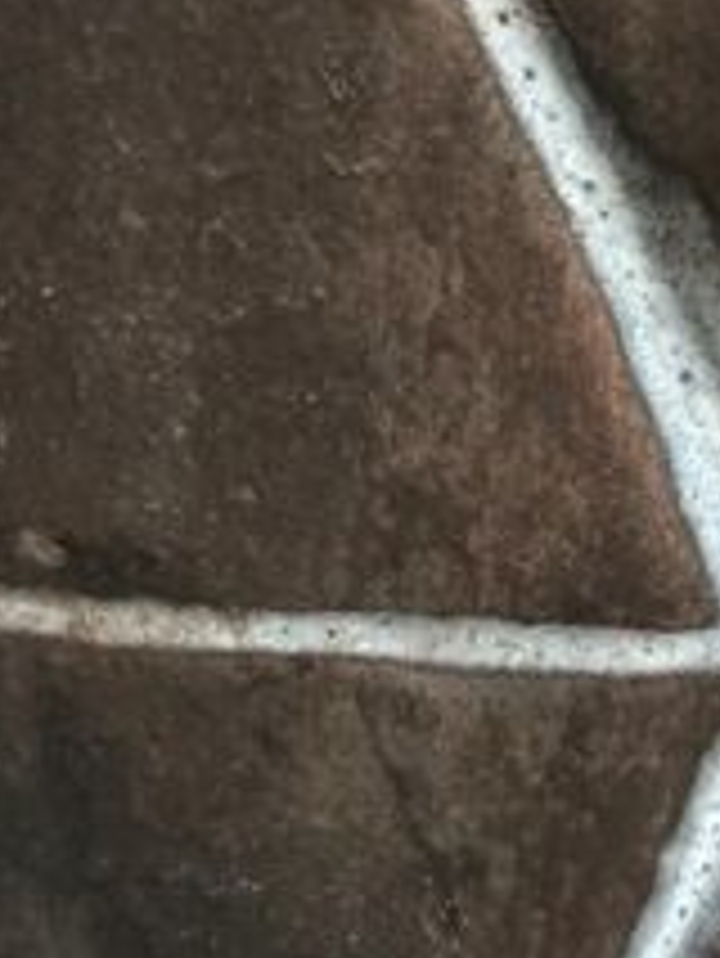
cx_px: 810
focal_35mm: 109
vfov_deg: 18.0
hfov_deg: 13.3
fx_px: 3020
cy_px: 391
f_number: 2.2
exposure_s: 1/33
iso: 64
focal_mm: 4.15
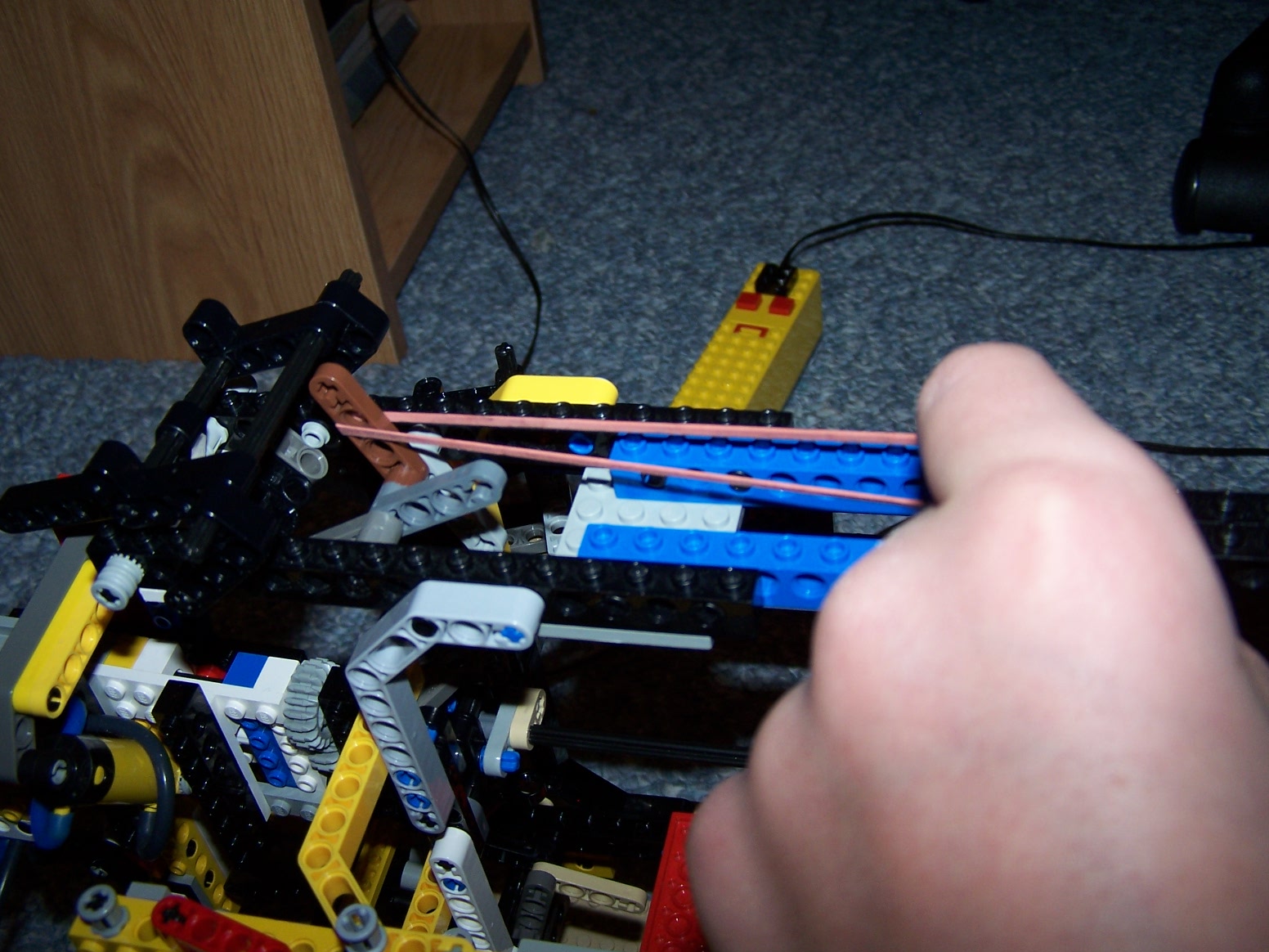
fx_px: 1393
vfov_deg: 37.7
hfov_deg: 49.0
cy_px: 476
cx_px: 634
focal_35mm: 38
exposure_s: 1/60
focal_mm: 6.3
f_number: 2.8
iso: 80
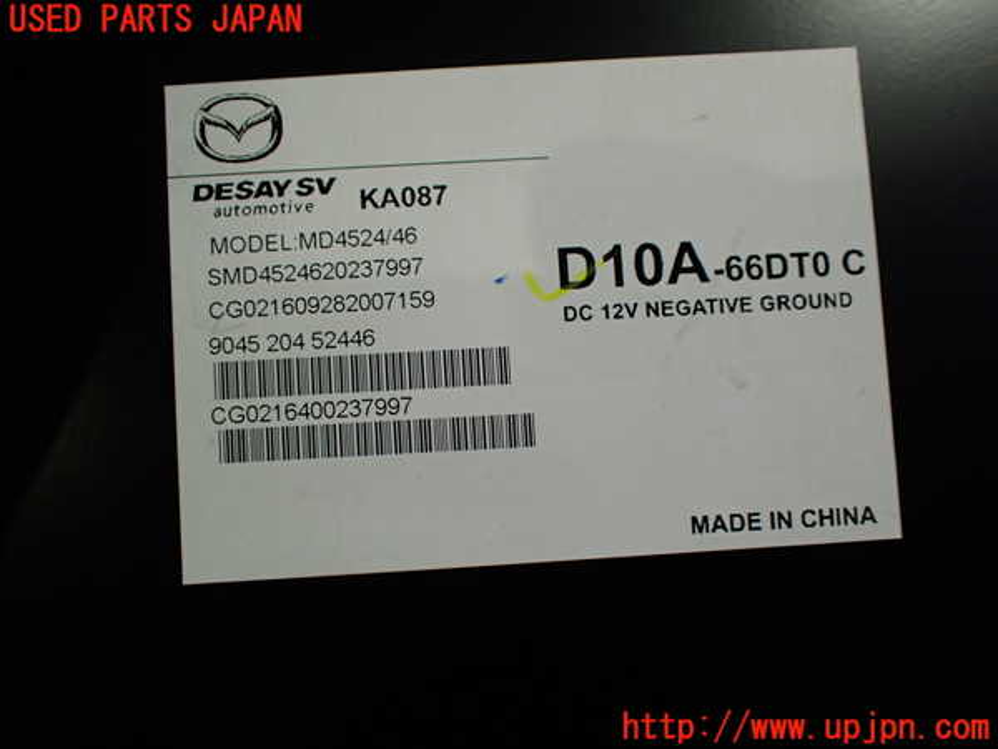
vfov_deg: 46.8
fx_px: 865
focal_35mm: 30
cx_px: 499
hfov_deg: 60.0
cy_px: 374
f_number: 2.3
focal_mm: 5.4
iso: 250
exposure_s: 1/125
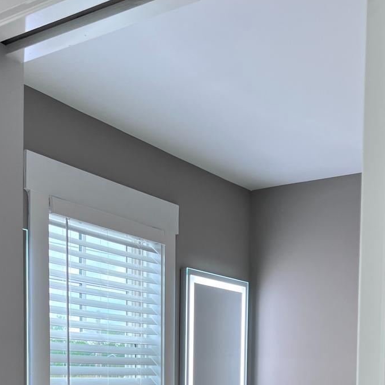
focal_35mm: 52
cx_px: 188
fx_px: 654
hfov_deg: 32.8
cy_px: 394
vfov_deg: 30.3
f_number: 1.5
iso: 40
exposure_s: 1/196
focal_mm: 5.7
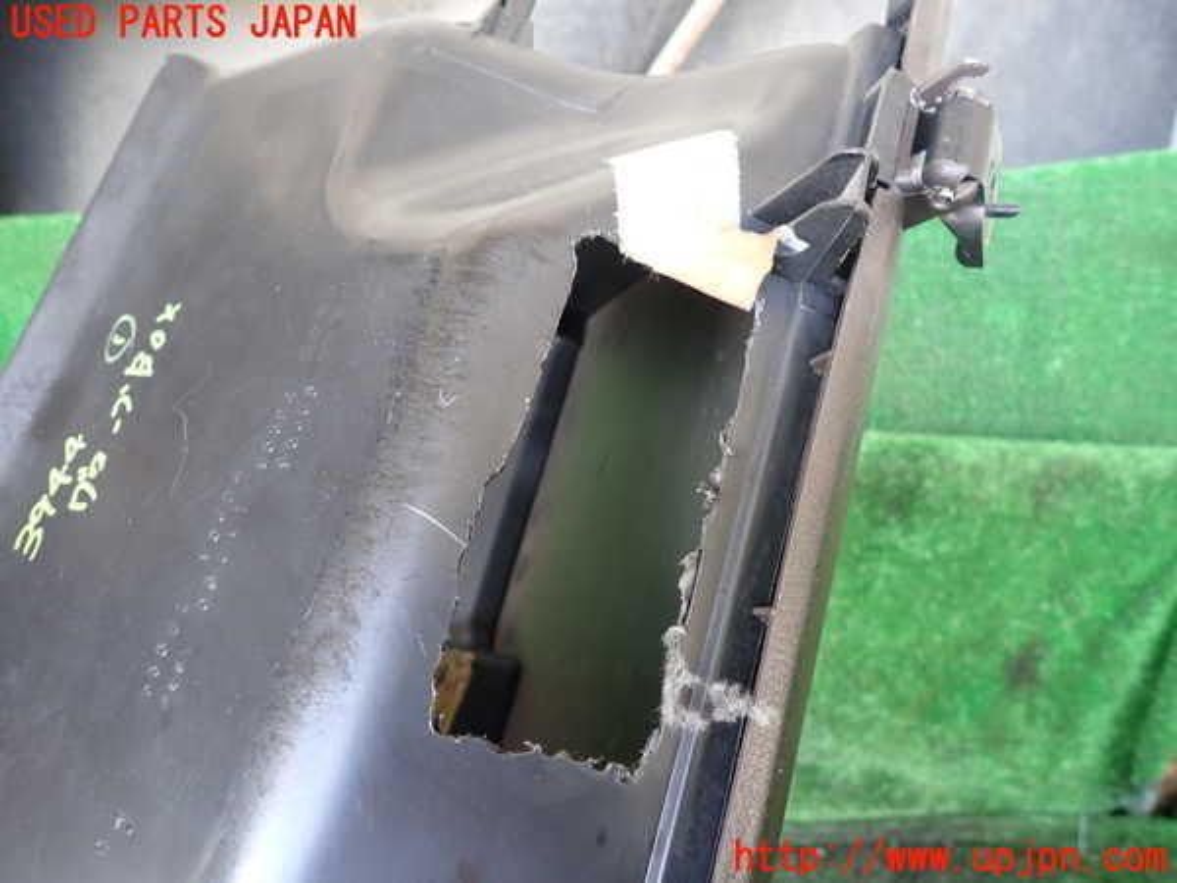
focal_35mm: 25
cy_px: 442
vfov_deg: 54.9
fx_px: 850
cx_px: 588
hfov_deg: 69.4
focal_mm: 4.5
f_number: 2
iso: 200
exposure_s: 1/30
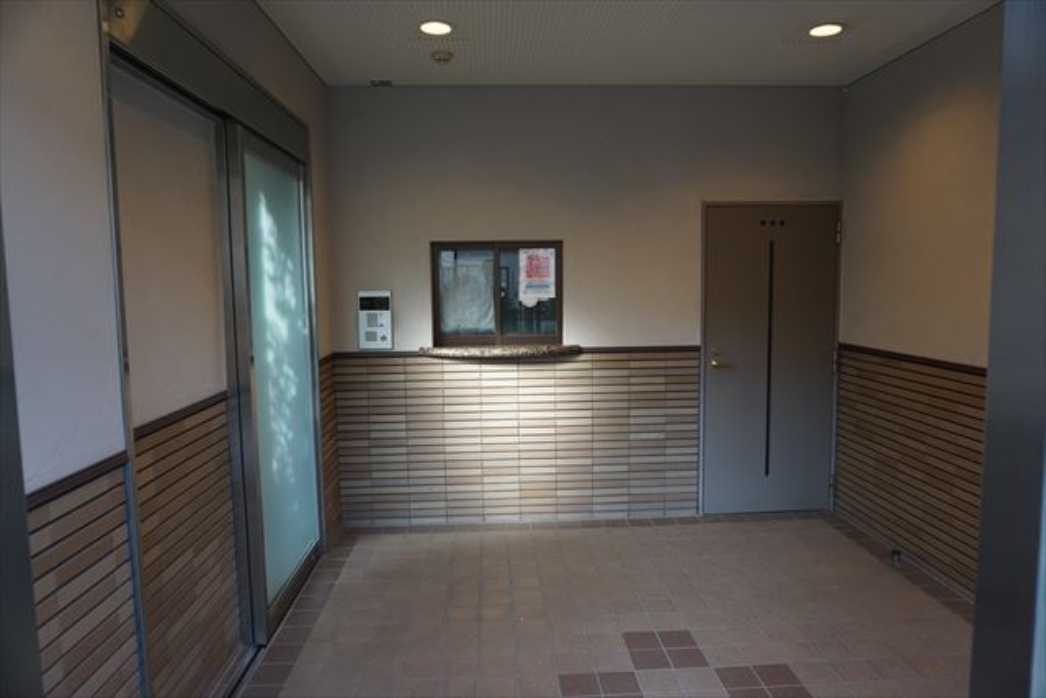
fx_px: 697
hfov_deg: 73.7
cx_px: 523
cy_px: 349
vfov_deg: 53.2
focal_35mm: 24
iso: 400
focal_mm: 16
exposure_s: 1/160
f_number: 4
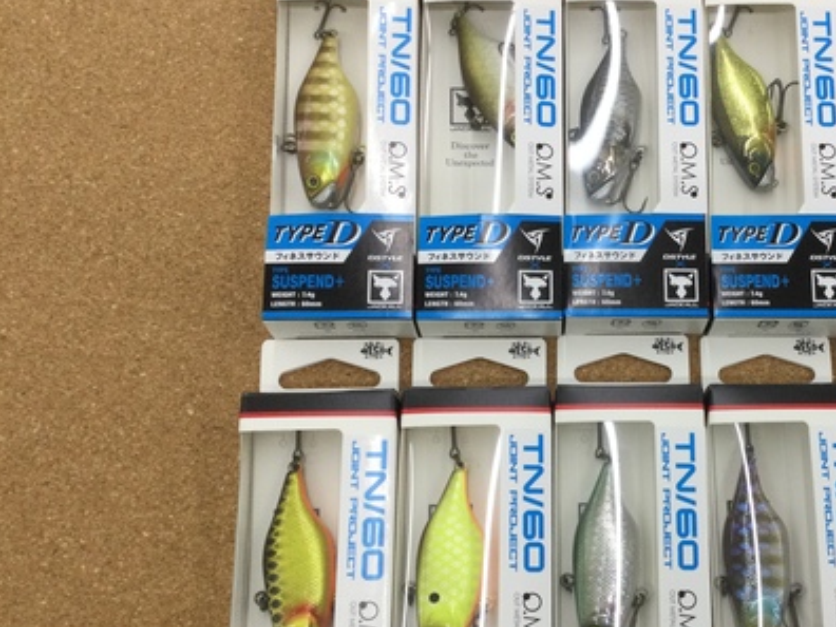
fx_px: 1135
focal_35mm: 47
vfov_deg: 30.8
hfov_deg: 39.4
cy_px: 391
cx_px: 619
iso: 25
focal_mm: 3.3
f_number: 2.4
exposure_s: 1/30
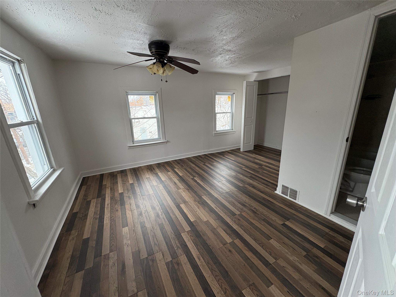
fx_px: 160
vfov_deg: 85.7
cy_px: 148
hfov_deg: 102.1
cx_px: 198
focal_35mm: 14
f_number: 2.2
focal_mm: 2.22
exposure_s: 1/99
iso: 160
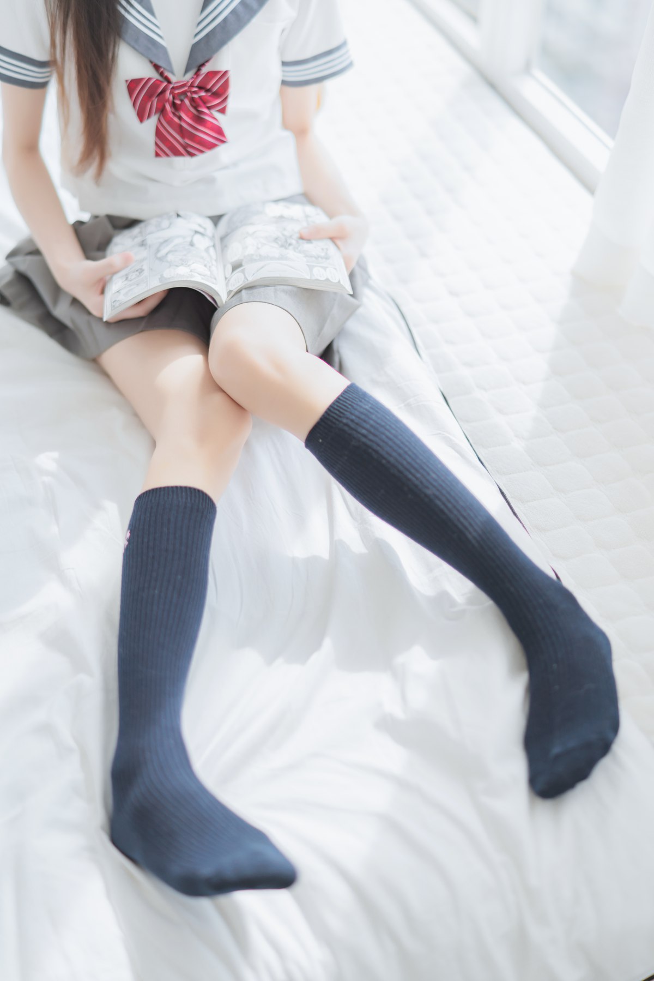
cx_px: 327
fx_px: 1362
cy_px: 490
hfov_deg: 27.0
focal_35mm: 50
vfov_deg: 39.6
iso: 160
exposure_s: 1/1000
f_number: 1.4
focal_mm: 50
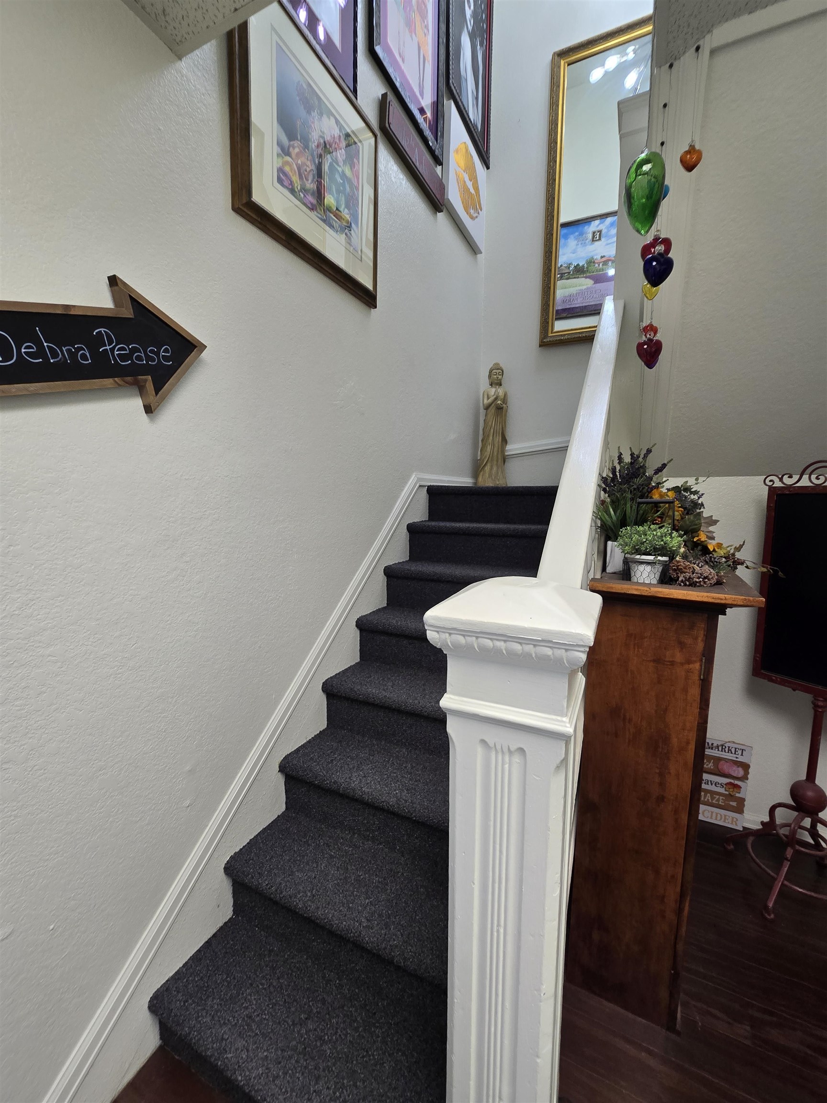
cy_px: 552
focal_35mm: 13
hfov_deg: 89.9
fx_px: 414
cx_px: 414
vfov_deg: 106.2
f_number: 2.2
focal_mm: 2.2
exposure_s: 1/60
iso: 125
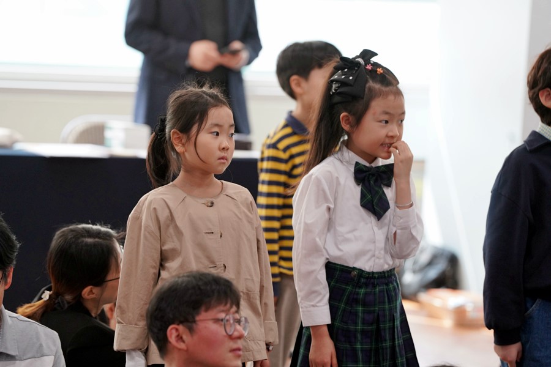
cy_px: 184
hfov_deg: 10.3
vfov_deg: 6.9
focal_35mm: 200
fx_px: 3061
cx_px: 276
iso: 2000
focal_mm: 200
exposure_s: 1/250
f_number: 4
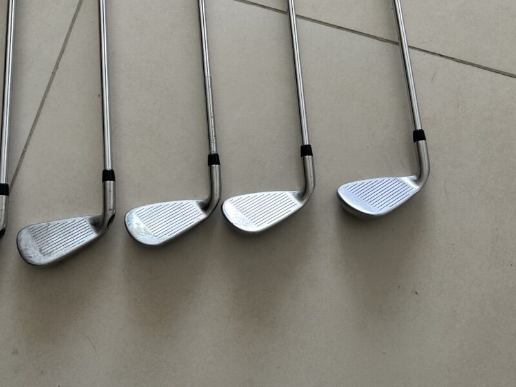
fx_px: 388
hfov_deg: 67.3
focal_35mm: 26
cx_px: 258
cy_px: 194
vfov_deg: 53.1
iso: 50
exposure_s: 1/340
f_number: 1.5
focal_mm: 5.7
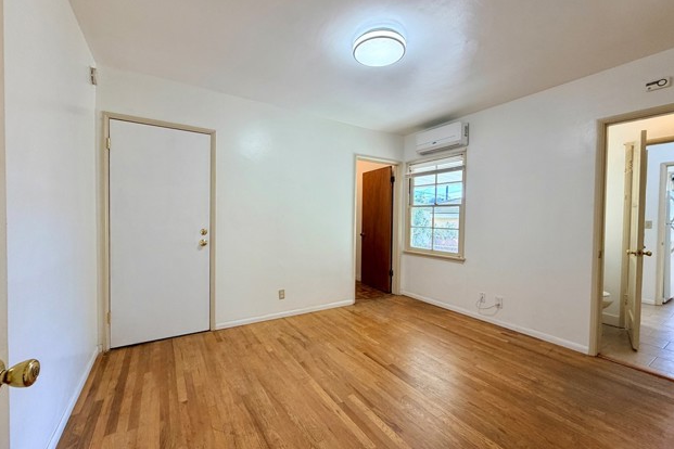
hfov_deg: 100.4
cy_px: 223
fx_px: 281
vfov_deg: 77.3
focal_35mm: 15
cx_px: 338
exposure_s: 1/120
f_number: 2.2
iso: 160
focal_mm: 2.22
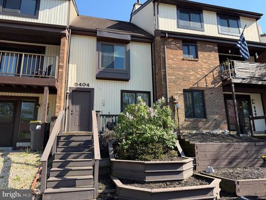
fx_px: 184
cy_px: 100
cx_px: 133
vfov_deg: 56.8
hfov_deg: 71.6
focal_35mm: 24
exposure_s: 1/1437
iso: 80
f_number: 1.78
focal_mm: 6.76
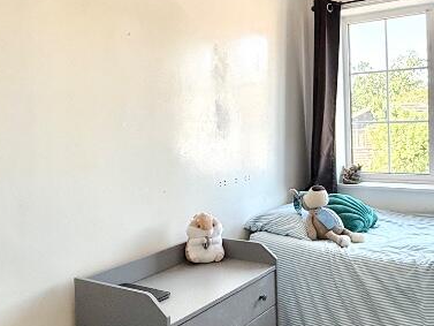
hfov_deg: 48.4
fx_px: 477
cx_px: 277
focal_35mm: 38
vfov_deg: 37.6
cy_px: 131
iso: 64
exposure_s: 1/164
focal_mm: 2.22
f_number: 2.2
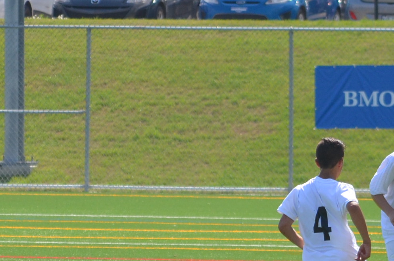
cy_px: 199
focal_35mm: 754
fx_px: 8235
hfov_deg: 2.7
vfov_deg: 1.8
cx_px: 317
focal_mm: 135
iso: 400
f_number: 5.6
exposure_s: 1/1600
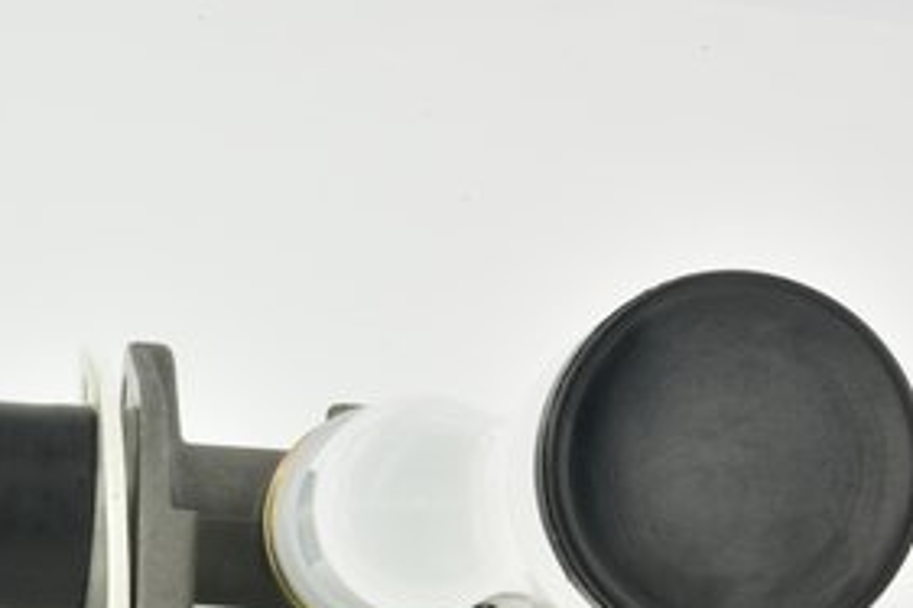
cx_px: 42
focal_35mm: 154
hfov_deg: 13.2
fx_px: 3903
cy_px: 644
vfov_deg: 8.8
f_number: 32
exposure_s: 1/2.5
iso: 64
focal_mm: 60
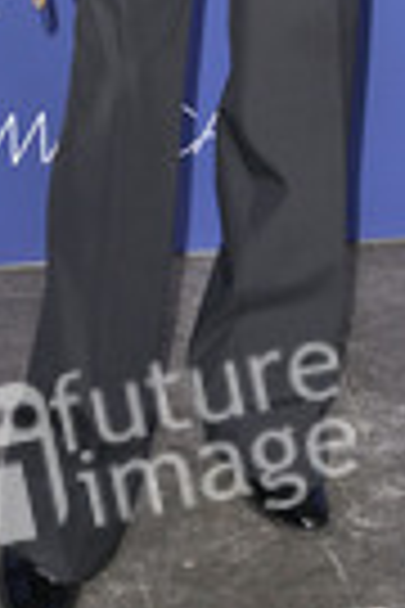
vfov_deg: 14.9
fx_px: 2194
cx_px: 256
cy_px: -225
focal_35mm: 130
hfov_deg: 10.5
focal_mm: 44
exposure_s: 1/250
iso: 640
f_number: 5.6
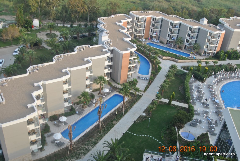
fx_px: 240
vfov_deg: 37.0
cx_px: 120
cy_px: 80
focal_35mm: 36
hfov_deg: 53.1
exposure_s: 1/125
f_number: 5.6
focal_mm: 24
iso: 125
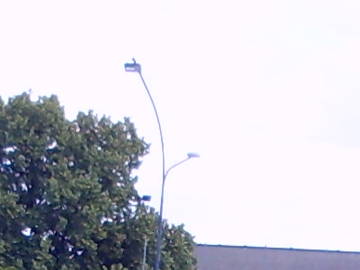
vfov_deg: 4.8
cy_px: 718
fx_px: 3140
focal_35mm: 302
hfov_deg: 6.5
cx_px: 501
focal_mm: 6.3
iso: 80
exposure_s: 1/350
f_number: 2.8
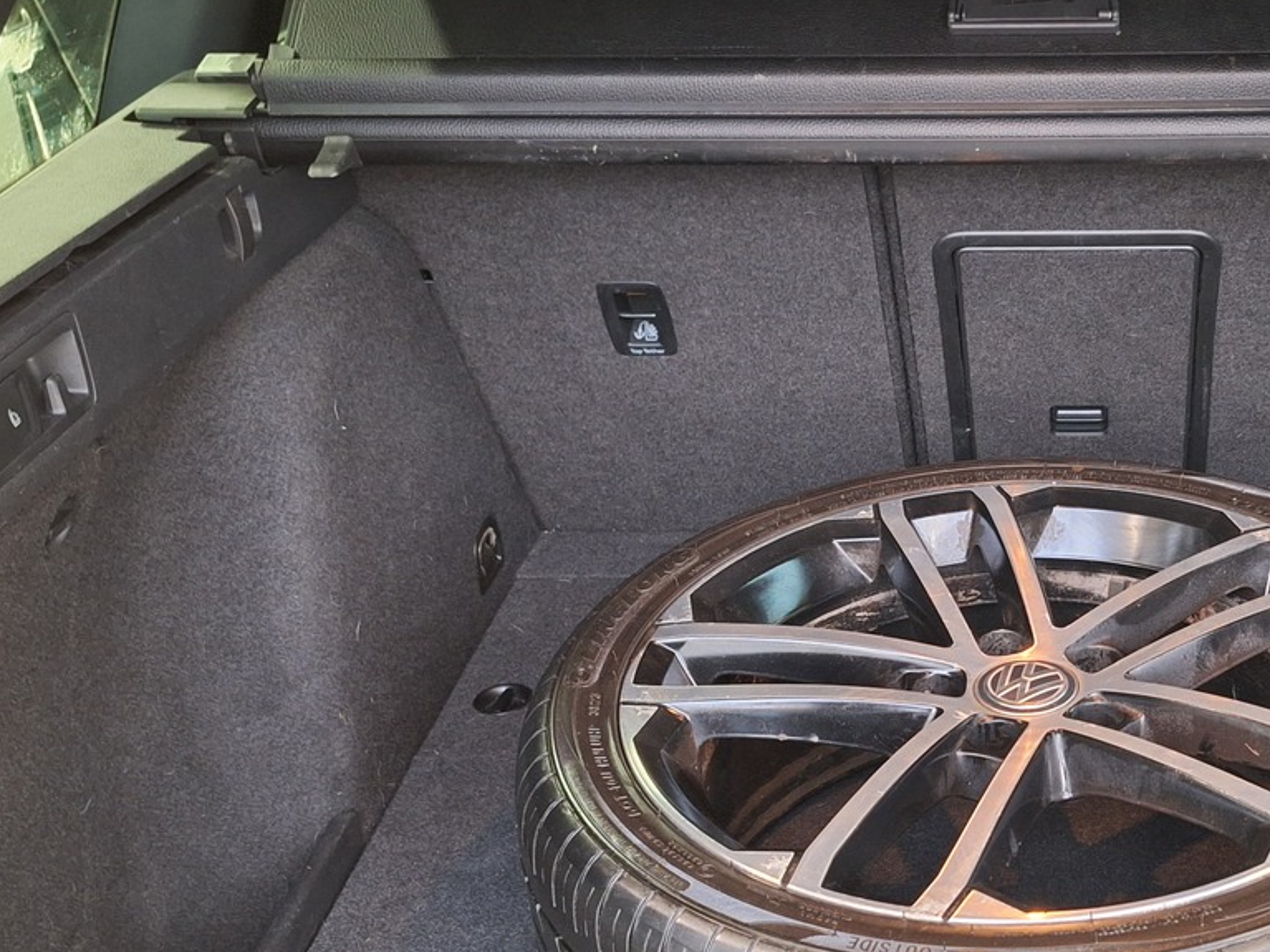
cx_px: 1028
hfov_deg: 38.1
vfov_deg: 30.1
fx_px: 1761
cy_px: 603
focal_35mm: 48
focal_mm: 5.54
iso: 400
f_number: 1.8
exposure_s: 1/20
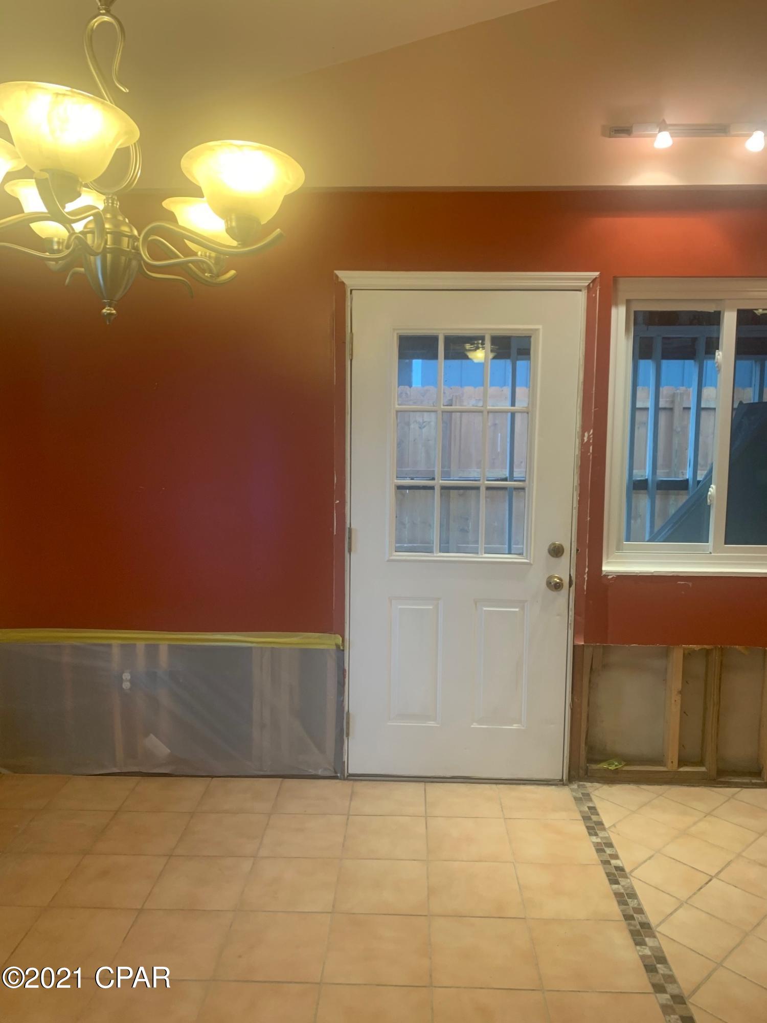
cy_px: 512
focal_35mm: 26
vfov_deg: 67.3
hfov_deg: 53.1
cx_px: 384
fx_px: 768
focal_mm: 4.25
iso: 100
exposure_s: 1/60
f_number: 1.8
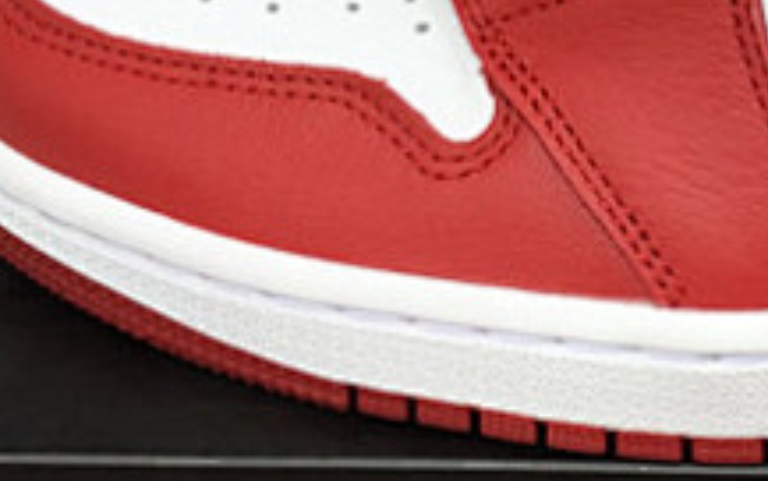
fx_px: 2535
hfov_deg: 16.8
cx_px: 821
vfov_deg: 10.8
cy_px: 62
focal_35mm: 121
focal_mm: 3.3
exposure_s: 1/100
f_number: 2.4
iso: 25
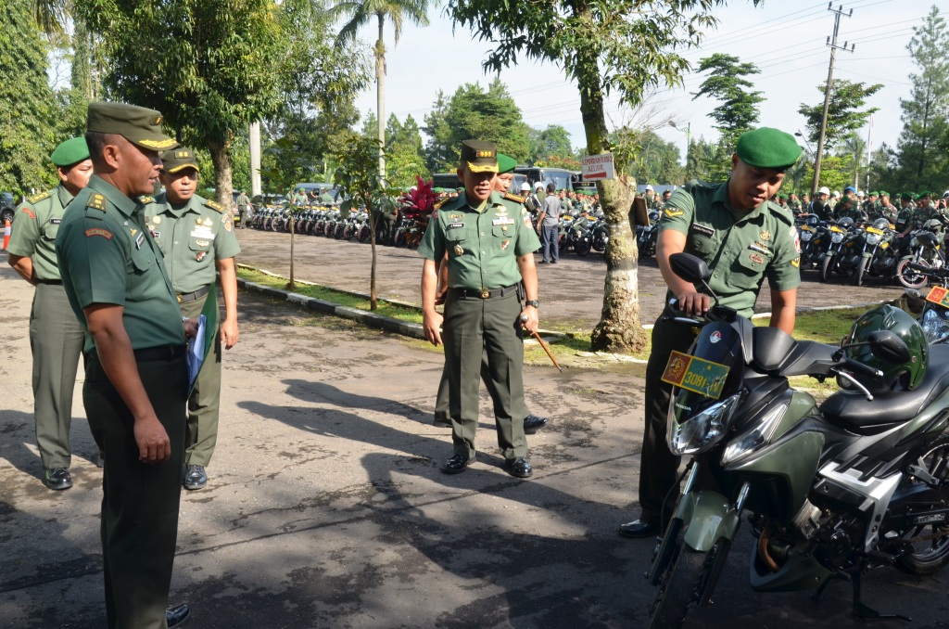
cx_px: 474
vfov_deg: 39.8
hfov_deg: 57.3
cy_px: 314
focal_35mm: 33
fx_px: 868
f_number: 11
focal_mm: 22
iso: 180
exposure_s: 1/100
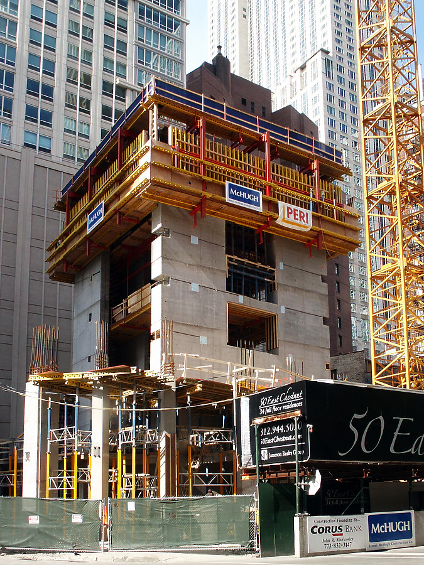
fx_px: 572
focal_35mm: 35
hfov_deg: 40.7
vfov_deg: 52.6
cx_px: 212
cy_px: 282
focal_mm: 7.19
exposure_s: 1/90
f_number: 6.7
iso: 64
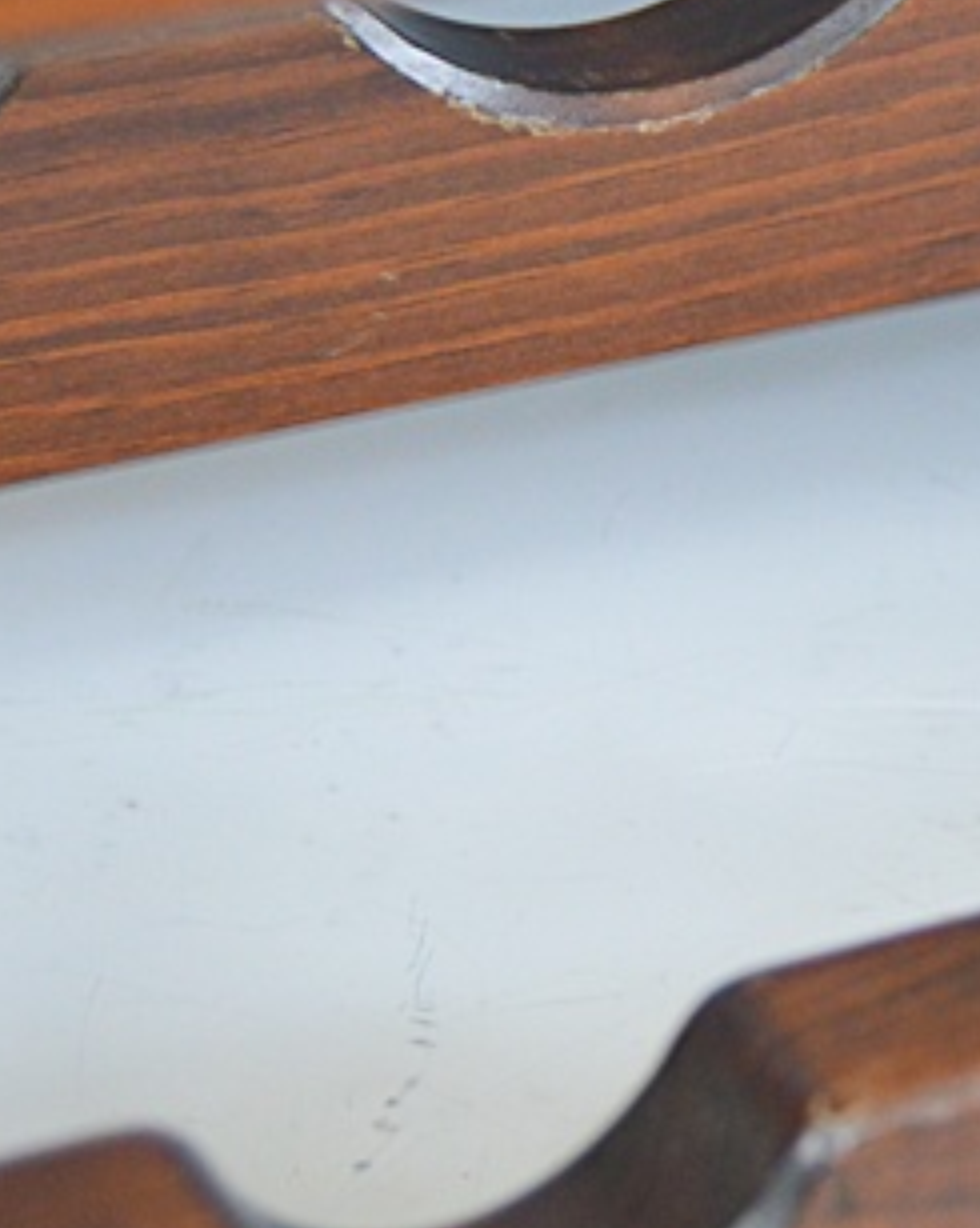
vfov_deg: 12.3
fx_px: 5664
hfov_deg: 9.7
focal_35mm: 156
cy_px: 314
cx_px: 1220
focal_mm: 34
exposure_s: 1/60
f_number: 4.5
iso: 1000
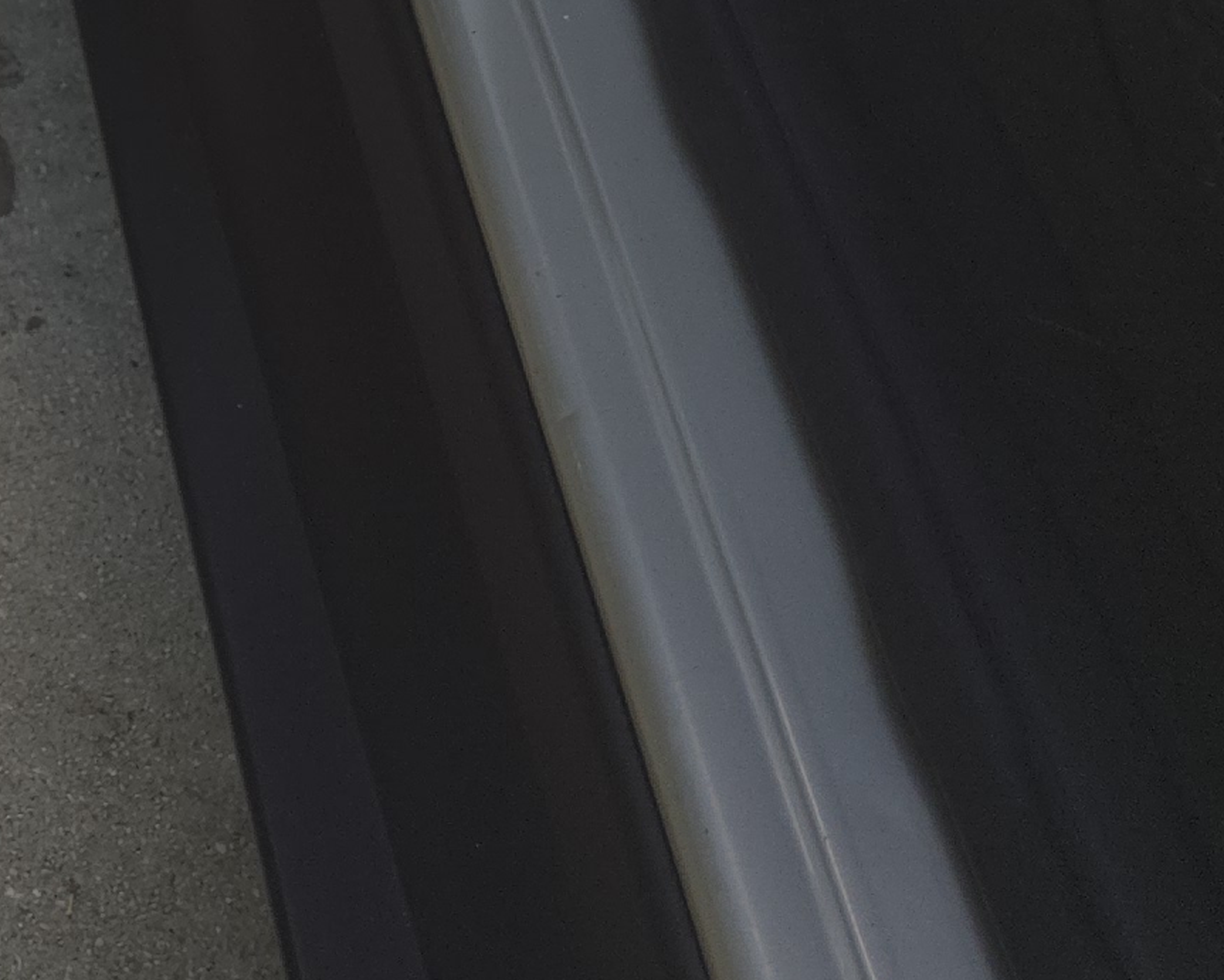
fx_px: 3769
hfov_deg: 14.1
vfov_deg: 12.7
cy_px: -1082
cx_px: -1513
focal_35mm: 104
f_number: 1.7
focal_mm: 6.3
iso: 20
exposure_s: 1/60
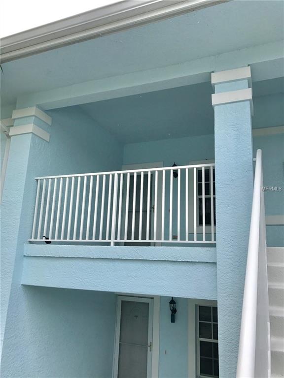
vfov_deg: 63.4
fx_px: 306
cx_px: 142
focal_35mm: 28
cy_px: 189
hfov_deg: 49.7
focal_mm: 3.99
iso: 20
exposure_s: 1/1244
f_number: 1.8
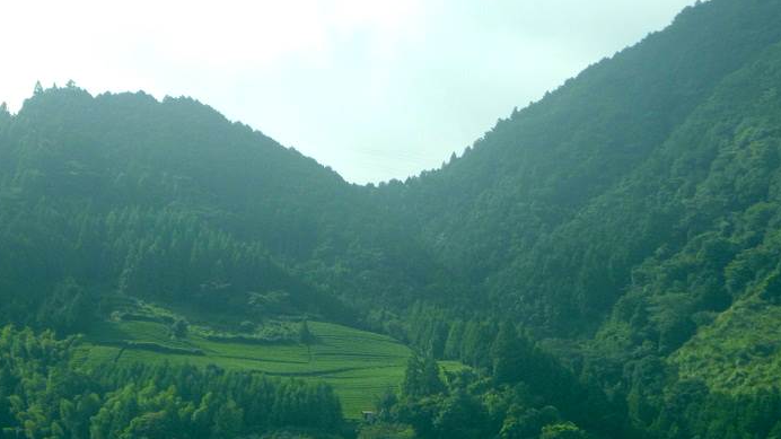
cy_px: 300
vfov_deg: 9.8
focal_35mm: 123
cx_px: 397
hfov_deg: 17.4
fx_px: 2547
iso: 100
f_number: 5.7
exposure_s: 1/250
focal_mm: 18
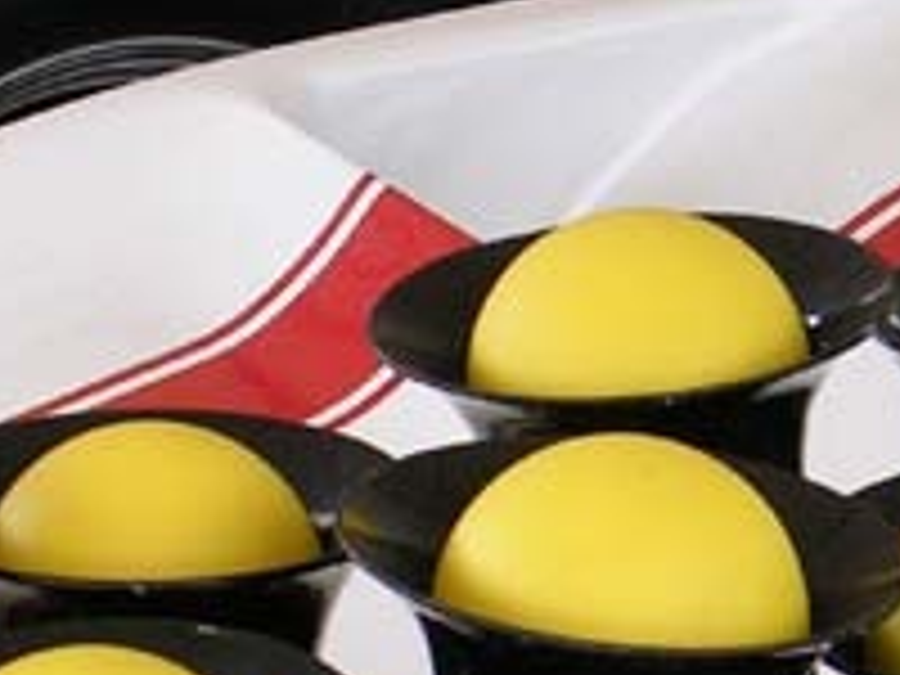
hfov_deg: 7.6
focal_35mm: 259
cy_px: 598
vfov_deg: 5.7
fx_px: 6734
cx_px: 666
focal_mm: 12.3
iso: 50
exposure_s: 1/51.3
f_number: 4
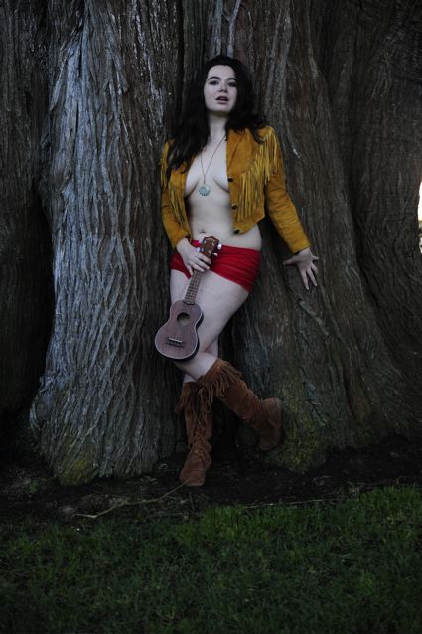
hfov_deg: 13.7
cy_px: 317
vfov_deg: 20.4
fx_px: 1759
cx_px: 211
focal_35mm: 100
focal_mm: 100
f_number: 5.6
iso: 400
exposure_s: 1/125
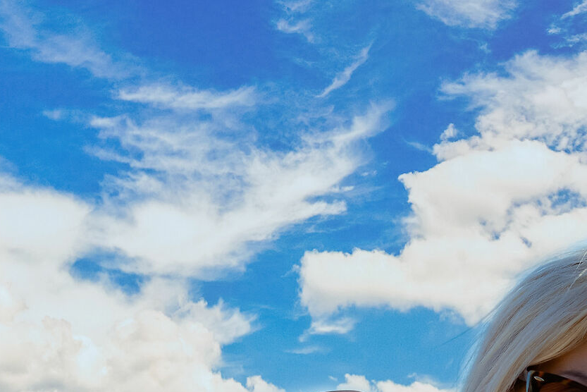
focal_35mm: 144
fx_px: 2349
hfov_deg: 14.2
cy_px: 496
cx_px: 237
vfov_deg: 9.4
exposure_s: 1/1000
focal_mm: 50
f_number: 2.5
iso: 100
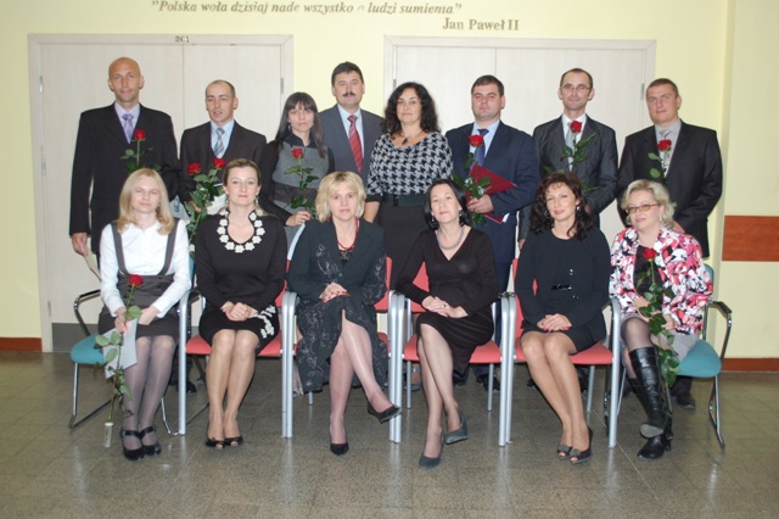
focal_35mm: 36
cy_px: 260
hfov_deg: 53.2
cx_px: 390
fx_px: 779
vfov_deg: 36.8
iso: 400
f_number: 4.2
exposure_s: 1/60
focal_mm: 24
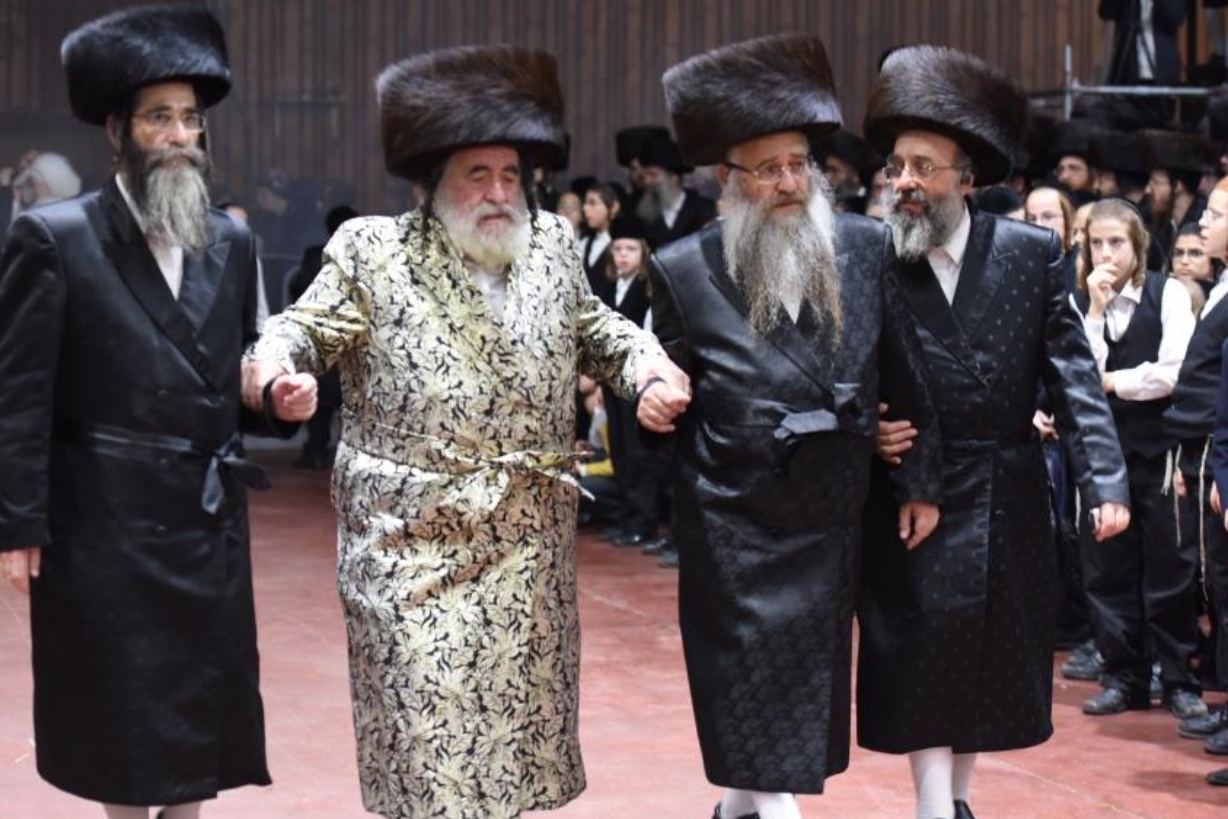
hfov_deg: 23.9
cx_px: 505
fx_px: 2899
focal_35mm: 85
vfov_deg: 16.1
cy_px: 415
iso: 2000
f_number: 2.8
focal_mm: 70
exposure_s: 1/100
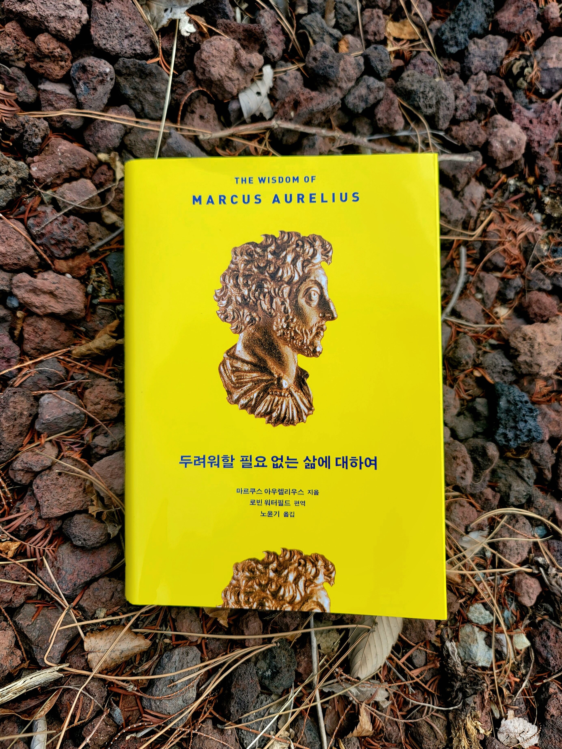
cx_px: 281
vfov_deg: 69.4
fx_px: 541
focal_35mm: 25
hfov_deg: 54.9
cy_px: 374
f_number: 1.8
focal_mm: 7
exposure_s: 1/152
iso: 20
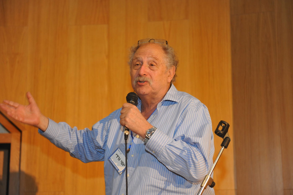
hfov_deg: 28.9
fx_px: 569
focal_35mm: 70
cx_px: 146
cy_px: 98
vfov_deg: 19.4
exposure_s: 1/100
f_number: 3.5
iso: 2500
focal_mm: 70
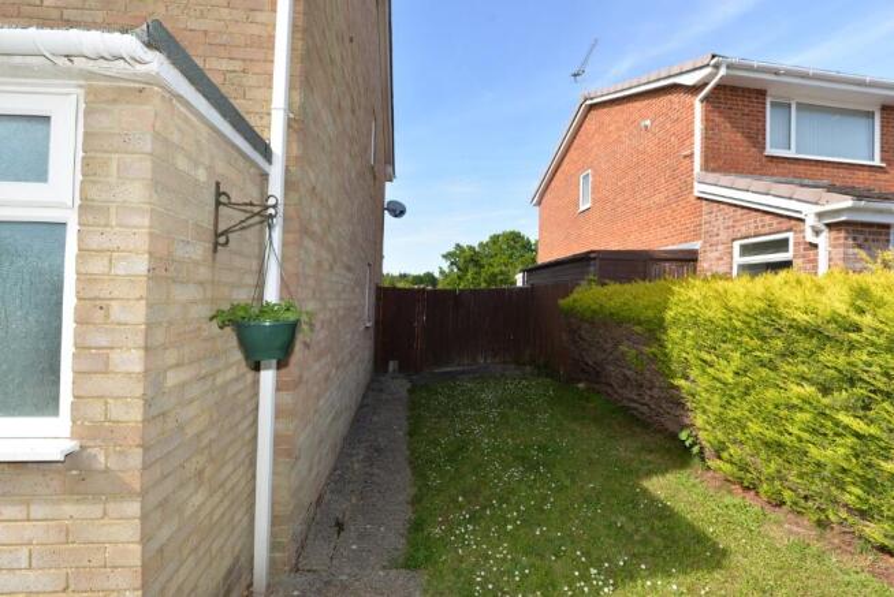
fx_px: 373
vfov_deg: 77.4
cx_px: 447
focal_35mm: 15
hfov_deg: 100.4
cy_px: 298
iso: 100
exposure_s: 1/160
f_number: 6.3
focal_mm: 15
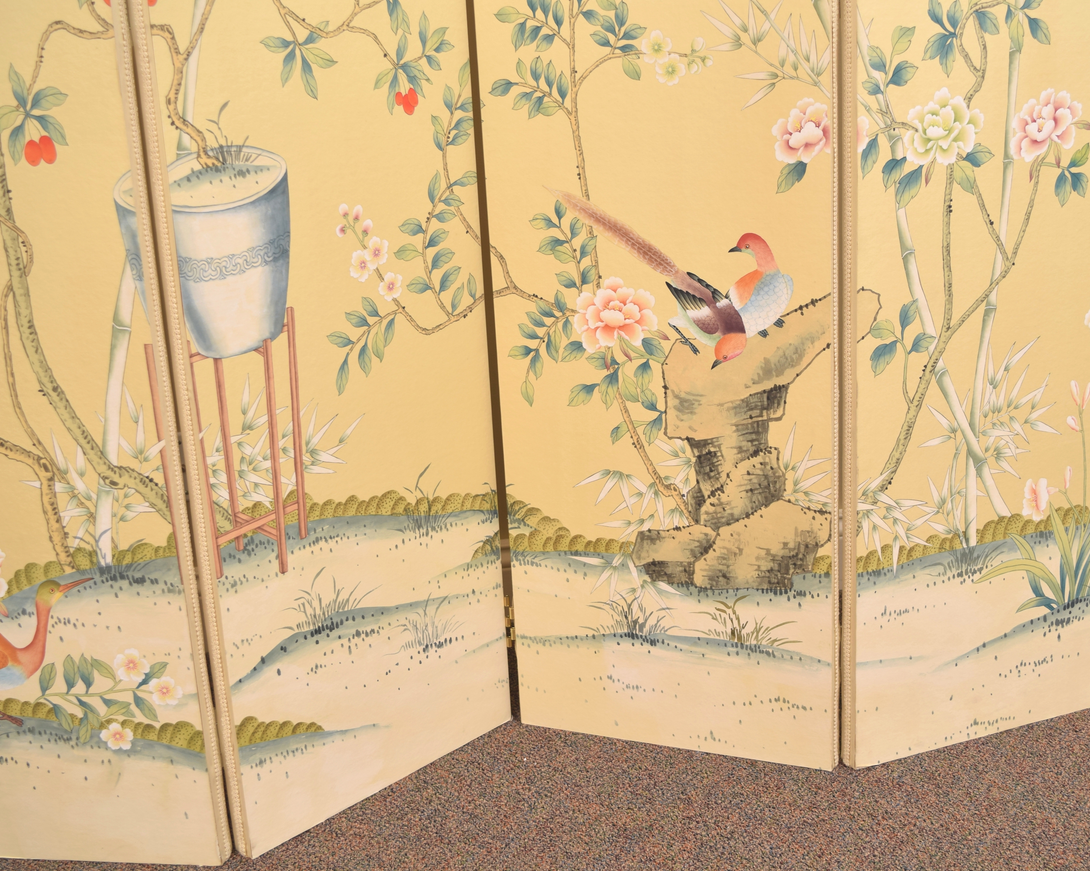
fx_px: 1502
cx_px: 659
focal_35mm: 47
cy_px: 442
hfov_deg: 39.7
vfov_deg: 32.4
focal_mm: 27
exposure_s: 1/60
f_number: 5.6
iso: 100
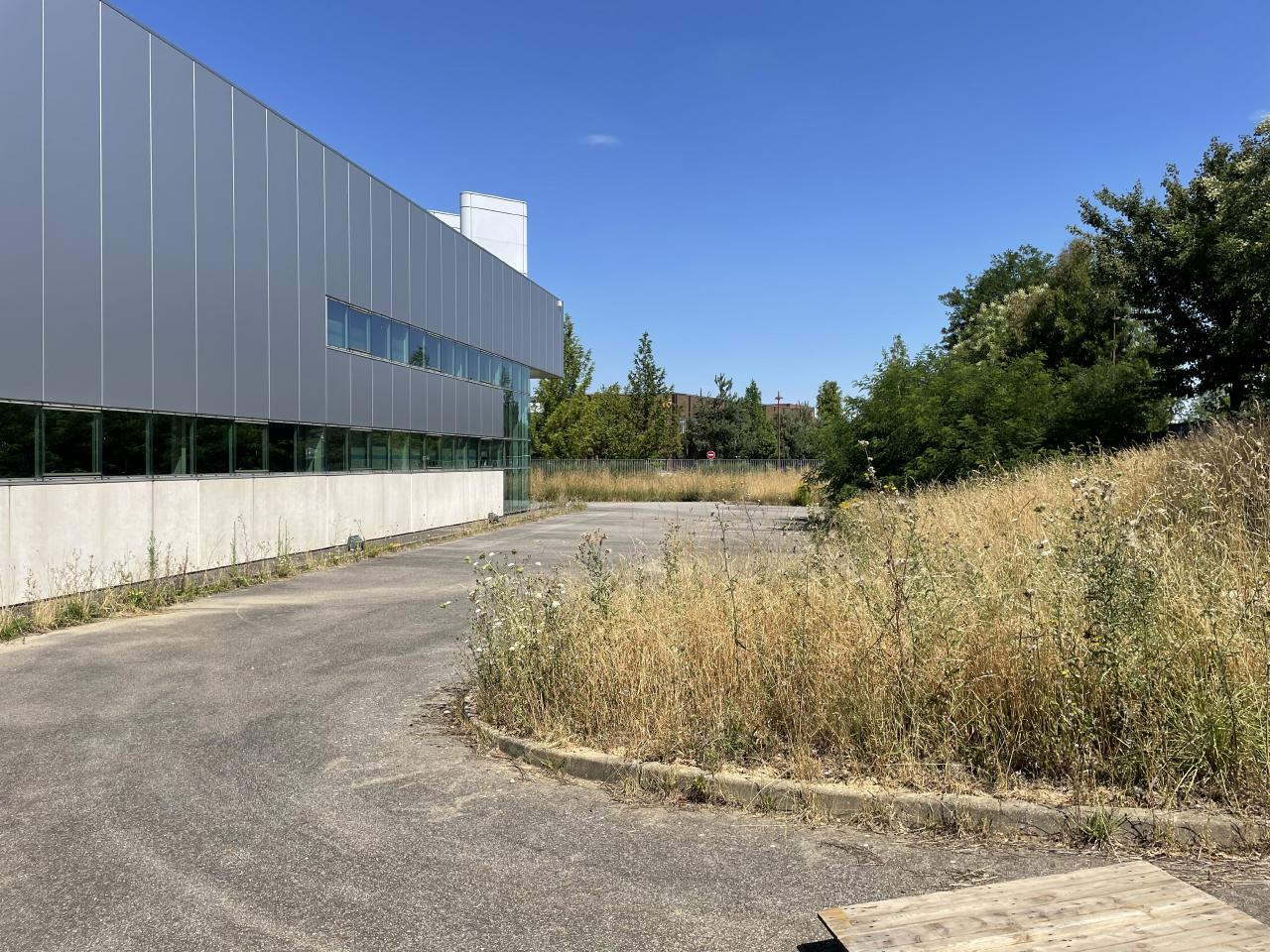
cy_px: 476
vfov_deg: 53.1
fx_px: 954
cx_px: 635
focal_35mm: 26
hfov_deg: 67.3
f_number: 1.6
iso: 32
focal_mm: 4.2
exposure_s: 1/4000
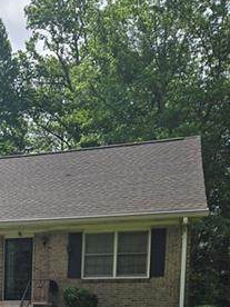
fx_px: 567
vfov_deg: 27.1
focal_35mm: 64
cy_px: 359
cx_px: -62
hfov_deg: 21.0
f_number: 1.8
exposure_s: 1/4185
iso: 25
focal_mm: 5.4
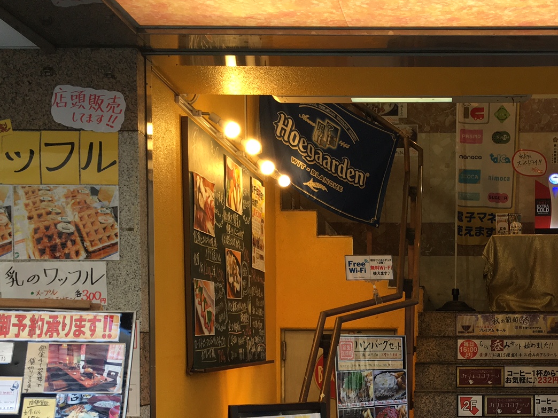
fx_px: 903
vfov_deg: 25.1
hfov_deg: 33.5
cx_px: 432
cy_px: 397
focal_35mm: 56
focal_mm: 4.15
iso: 32
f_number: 2.2
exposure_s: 1/60
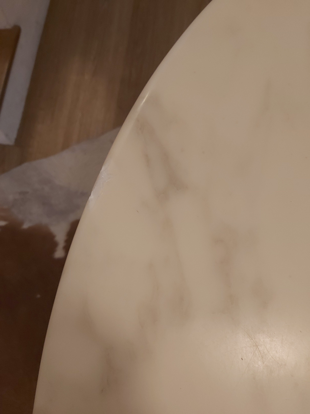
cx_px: 155
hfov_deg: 53.1
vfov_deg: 67.3
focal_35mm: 26
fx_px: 310
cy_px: 207
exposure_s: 1/25
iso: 400
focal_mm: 3.92
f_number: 1.7
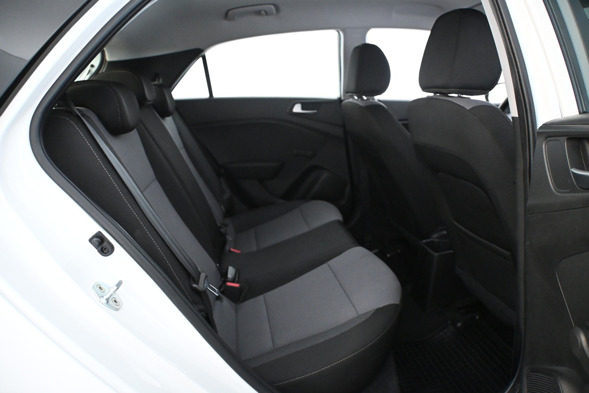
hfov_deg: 43.0
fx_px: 748
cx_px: 294
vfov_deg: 29.4
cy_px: 196
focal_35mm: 46
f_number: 4.8
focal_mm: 30.5
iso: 4500
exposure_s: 1/60
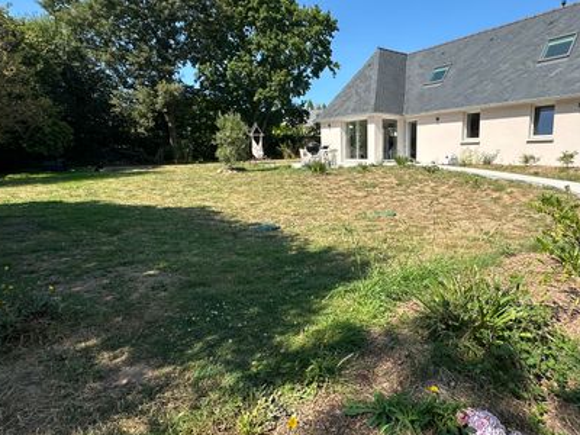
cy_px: 209
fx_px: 352
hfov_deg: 77.3
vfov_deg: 63.4
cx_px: 368
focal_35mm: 21
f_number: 2.2
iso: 40
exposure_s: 1/1261
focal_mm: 2.22
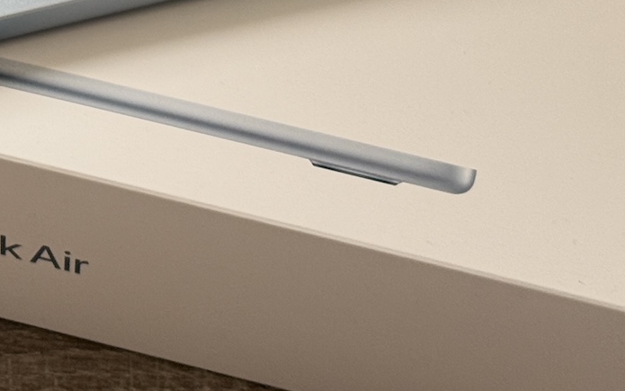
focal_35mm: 139
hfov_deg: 14.9
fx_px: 2369
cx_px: 76
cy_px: -138
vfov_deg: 9.3
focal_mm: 6.76
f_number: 1.78
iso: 100
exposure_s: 1/96
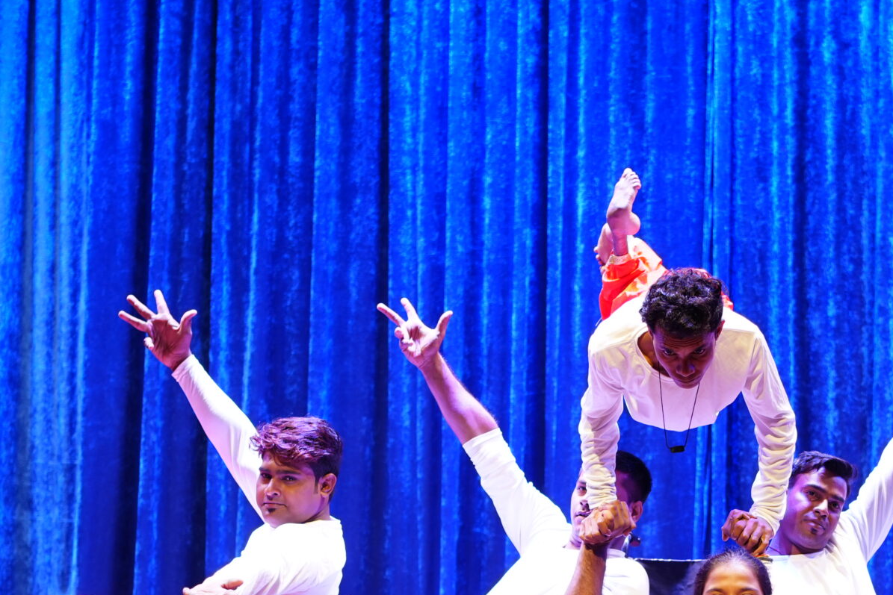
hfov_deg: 26.5
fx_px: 1861
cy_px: 520
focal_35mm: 75
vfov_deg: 17.9
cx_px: 705
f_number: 2
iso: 500
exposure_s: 1/160
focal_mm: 35
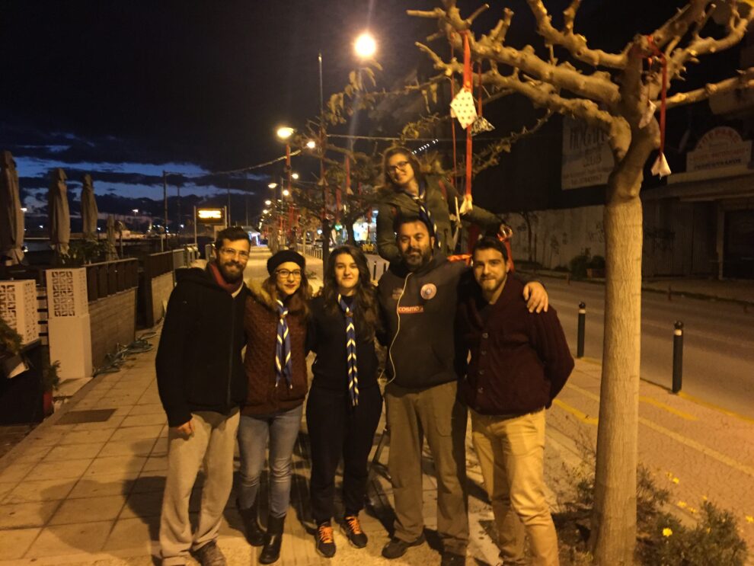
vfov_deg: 48.2
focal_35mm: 29
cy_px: 283
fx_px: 632
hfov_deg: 61.6
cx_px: 377
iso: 500
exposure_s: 1/17
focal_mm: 4.15
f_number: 2.2
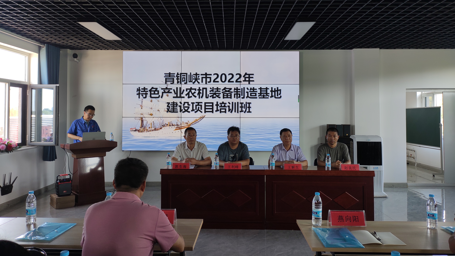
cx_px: 227
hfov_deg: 67.9
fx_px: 338
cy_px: 103
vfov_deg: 41.3
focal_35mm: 28
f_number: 1.79
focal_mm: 4.74
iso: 121
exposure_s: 1/50
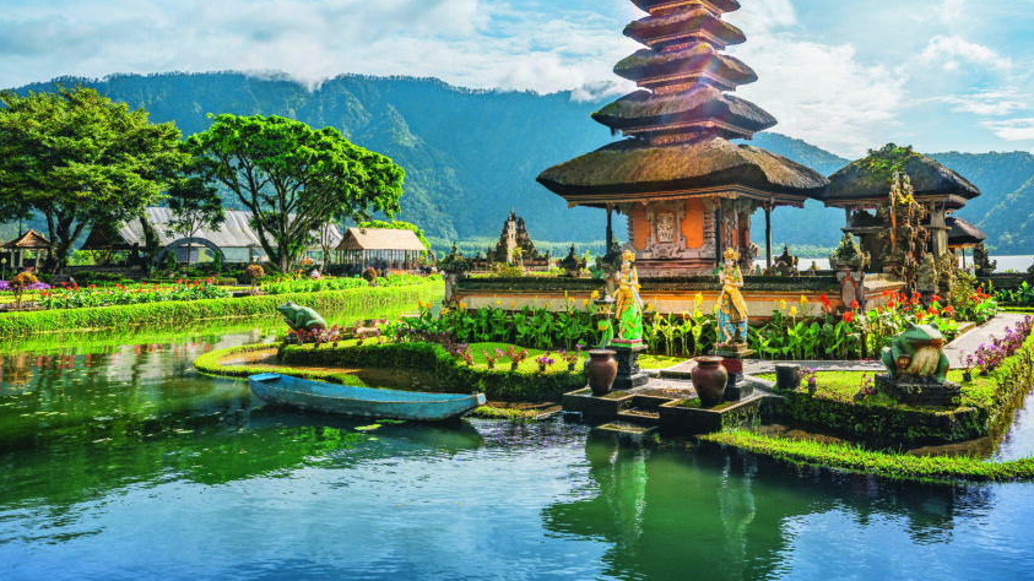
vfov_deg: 40.8
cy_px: 177
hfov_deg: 67.2
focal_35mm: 28
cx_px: 624
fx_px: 768
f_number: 10
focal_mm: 22
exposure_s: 1/160
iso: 100
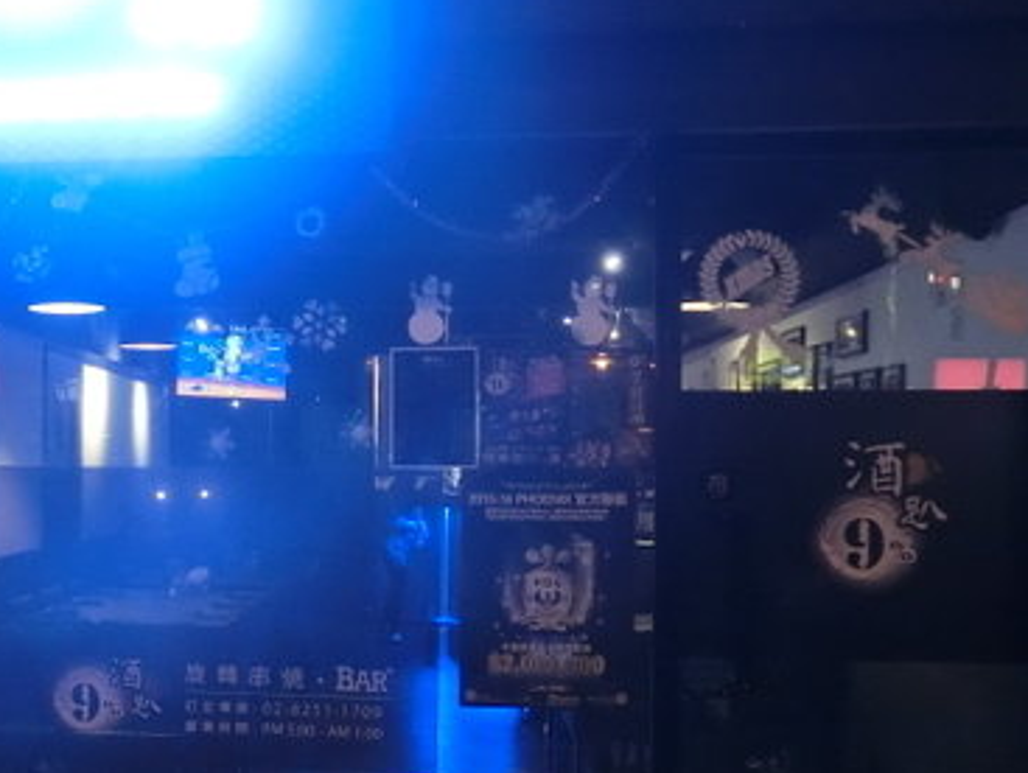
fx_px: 1457
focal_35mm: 49
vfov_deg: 29.6
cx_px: 196
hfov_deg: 37.4
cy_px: 479
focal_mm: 5.36
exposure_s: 1/30
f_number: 3.5
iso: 800
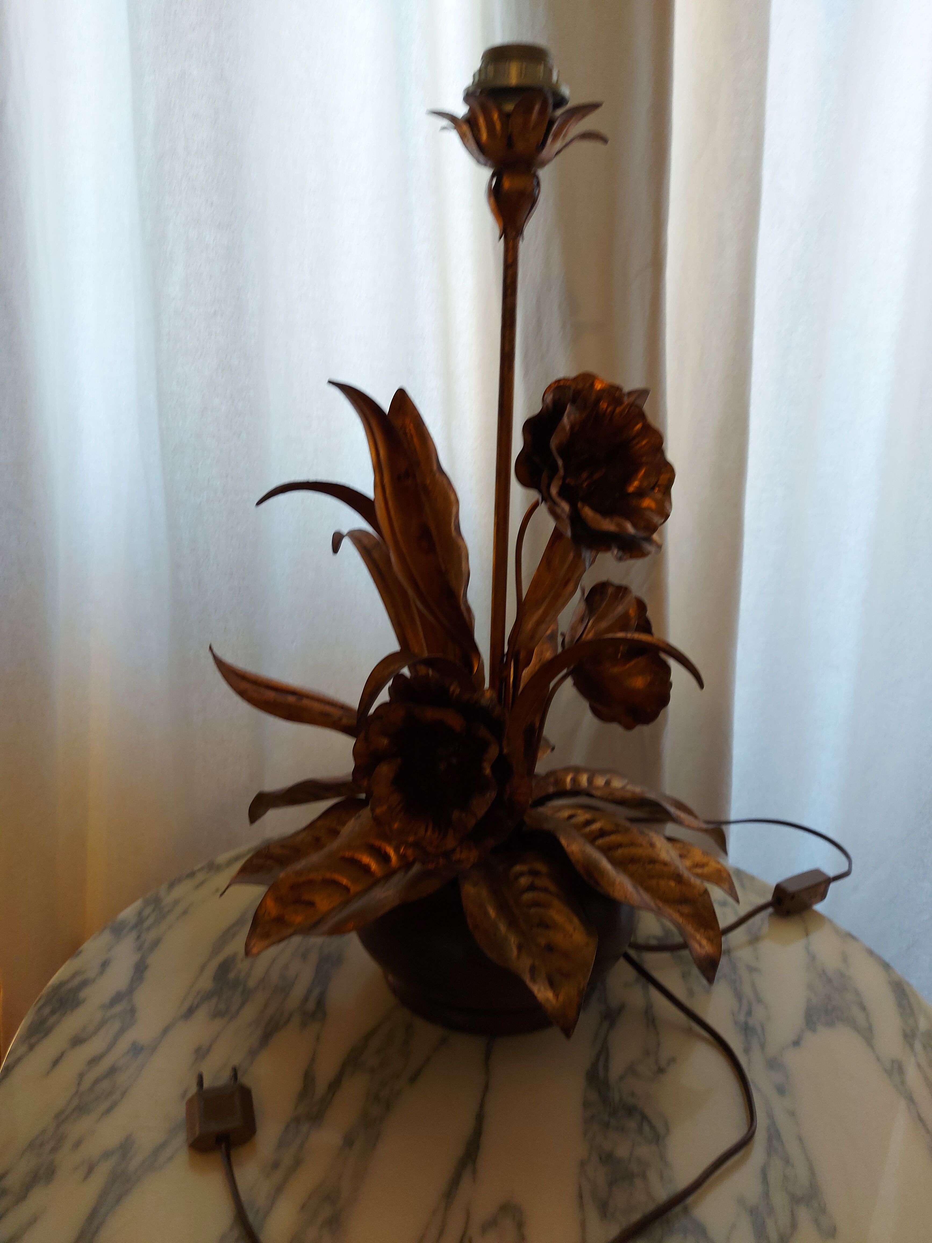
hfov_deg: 56.8
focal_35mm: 24
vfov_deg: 71.6
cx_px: 466
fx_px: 862
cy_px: 622
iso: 125
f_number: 1.8
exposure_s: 1/50
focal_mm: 5.23
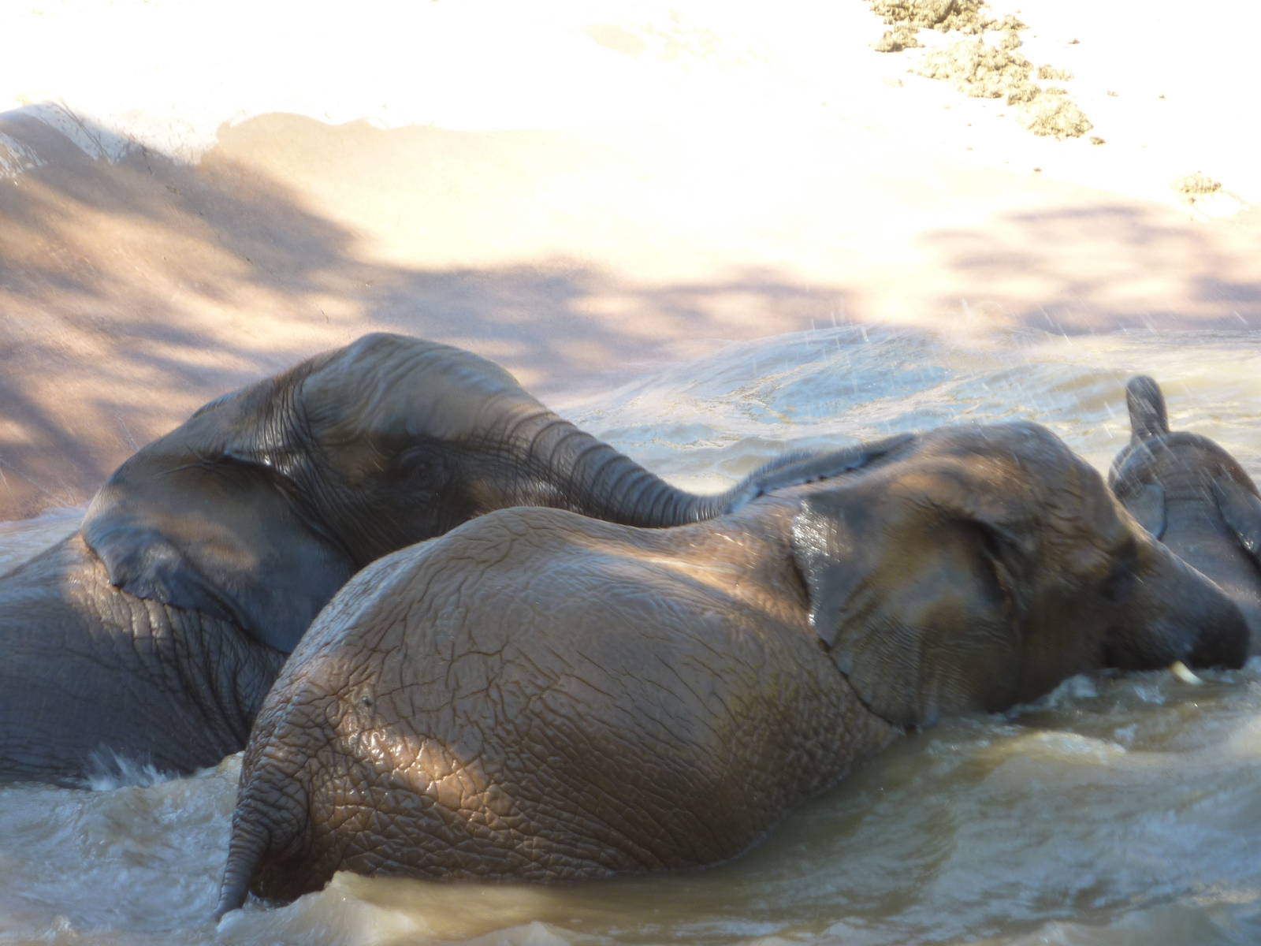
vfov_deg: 9.4
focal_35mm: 158
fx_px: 5756
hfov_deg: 12.5
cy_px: 473
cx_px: 630
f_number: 4.5
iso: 80
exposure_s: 1/80
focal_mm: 25.9
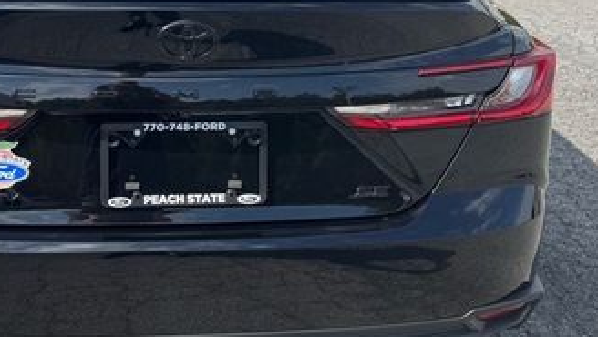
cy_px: 109
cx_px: 184
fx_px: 809
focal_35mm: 51
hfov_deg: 39.9
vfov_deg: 23.4
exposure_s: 1/1923
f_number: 1.78
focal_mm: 6.76
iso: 80
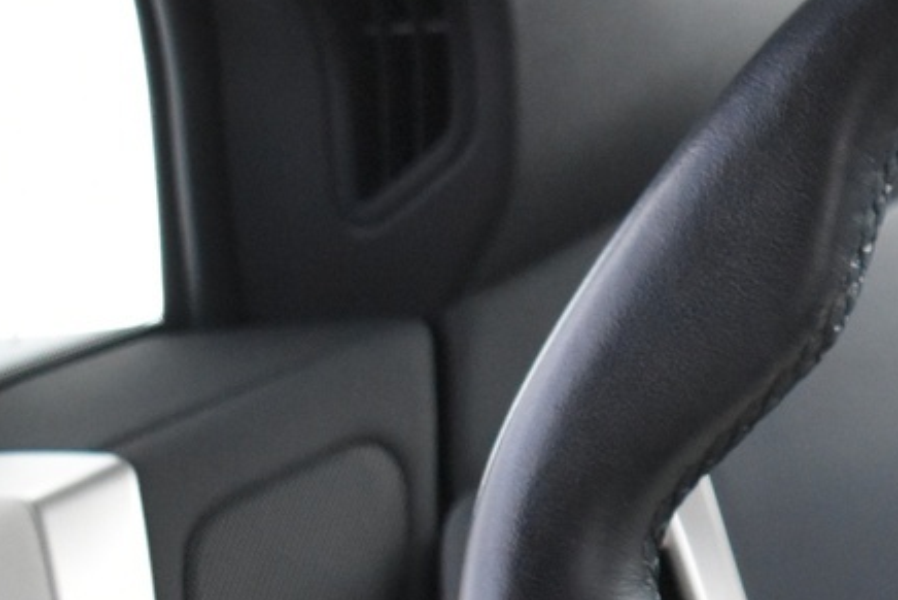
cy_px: 703
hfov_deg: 11.3
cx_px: 1458
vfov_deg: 7.9
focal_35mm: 173
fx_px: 4313
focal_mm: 31
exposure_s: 1/20
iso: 3200
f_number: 4.2
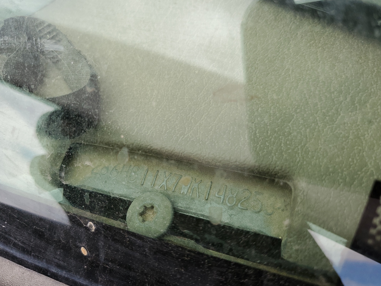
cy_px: 143
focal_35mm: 27
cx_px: 189
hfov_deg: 65.3
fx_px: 297
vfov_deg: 51.4
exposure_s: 1/400
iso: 50
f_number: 1.5
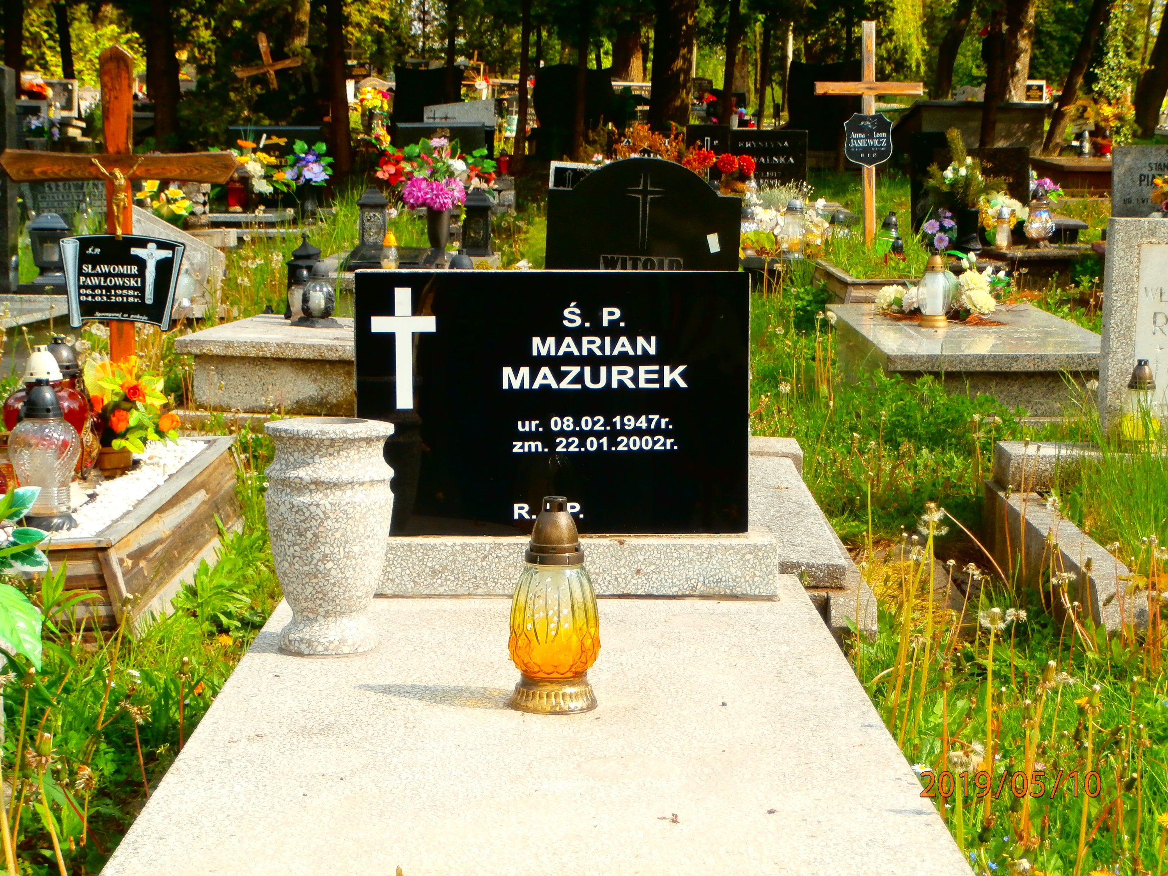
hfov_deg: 28.6
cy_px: 438
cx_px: 584
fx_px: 2294
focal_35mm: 68
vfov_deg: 21.6
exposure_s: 1/200
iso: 100
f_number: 4.7
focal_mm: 12.1
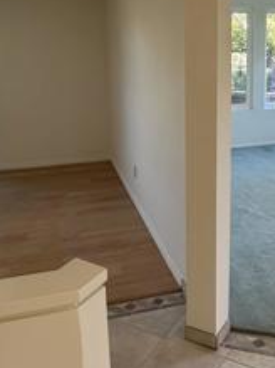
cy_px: 109
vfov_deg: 44.8
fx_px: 435
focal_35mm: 41
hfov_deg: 34.8
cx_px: 184
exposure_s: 1/120
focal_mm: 2.22
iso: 200
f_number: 2.2
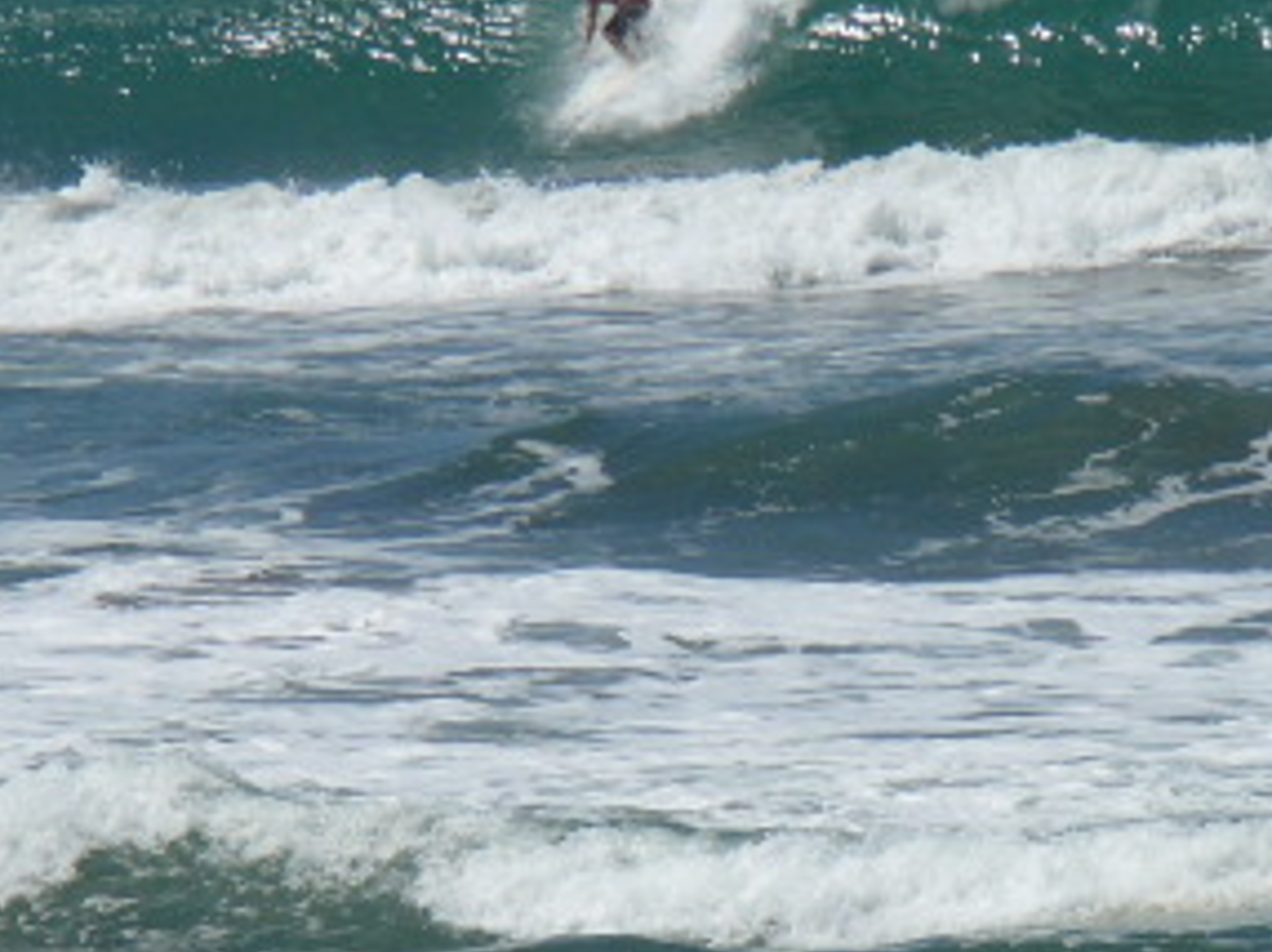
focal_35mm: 513
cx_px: 849
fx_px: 18835
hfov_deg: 3.9
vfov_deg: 2.9
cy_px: 654
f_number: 7.1
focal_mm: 34.1
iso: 80
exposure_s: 1/640
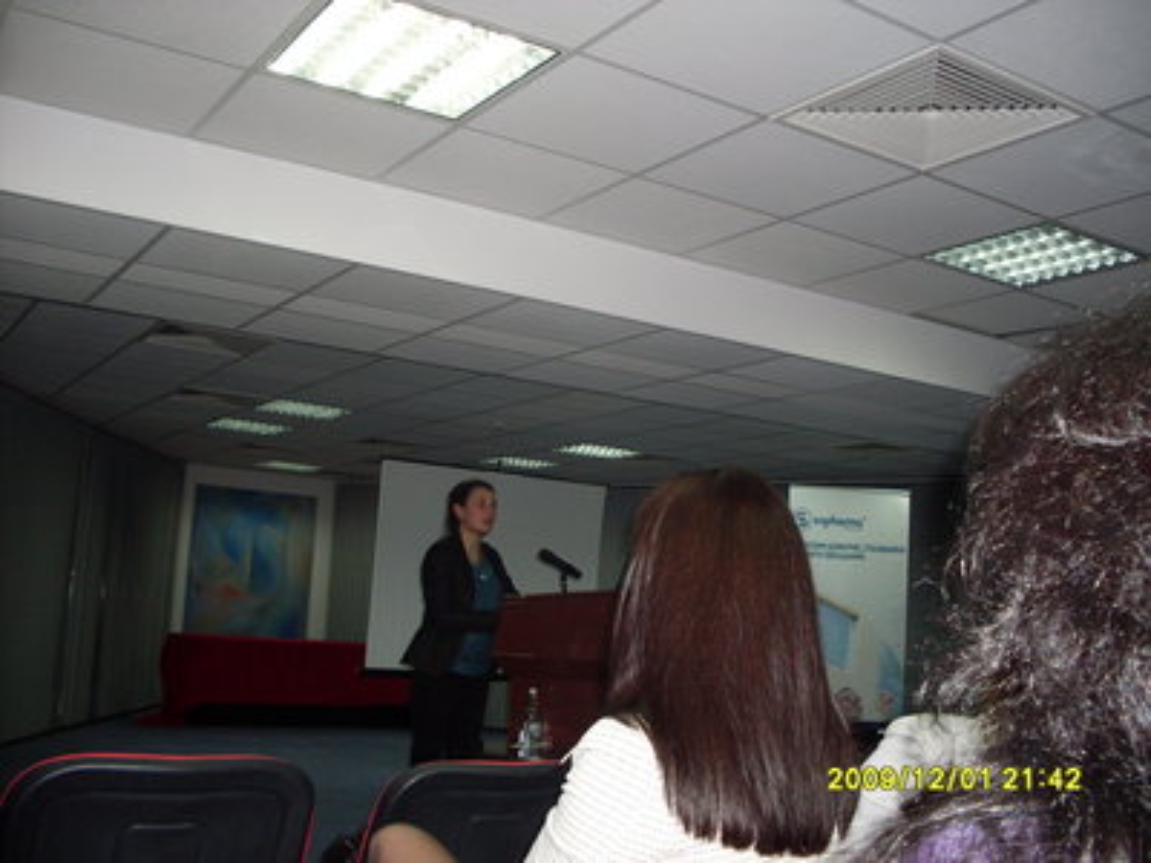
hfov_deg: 49.0
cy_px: 432
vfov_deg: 37.7
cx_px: 576
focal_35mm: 38
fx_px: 1264
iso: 120
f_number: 2.8
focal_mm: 6.3
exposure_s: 1/45
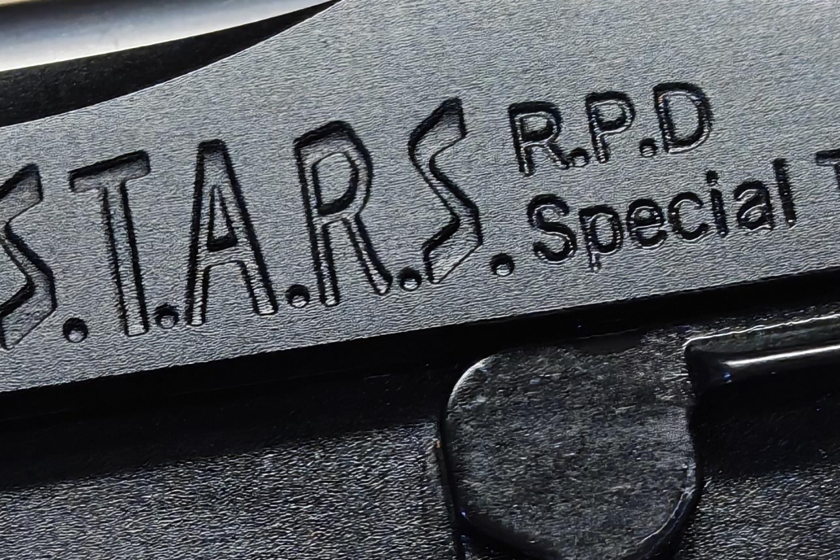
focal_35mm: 158
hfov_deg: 13.0
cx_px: 313
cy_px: 326
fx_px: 3687
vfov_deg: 8.7
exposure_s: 1/100
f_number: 2
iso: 160
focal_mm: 6.83
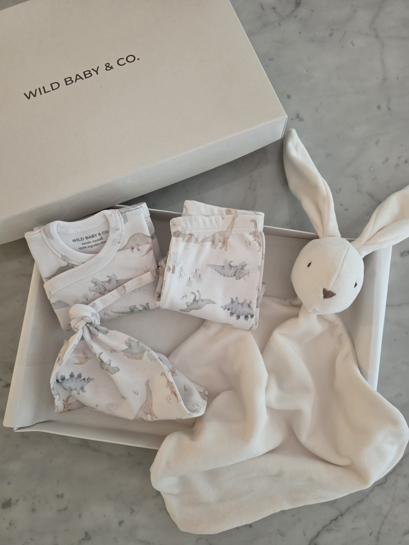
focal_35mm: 23
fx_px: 362
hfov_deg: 58.9
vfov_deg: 73.9
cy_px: 272
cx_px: 204
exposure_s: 1/101
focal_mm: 6.3
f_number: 1.7
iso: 640
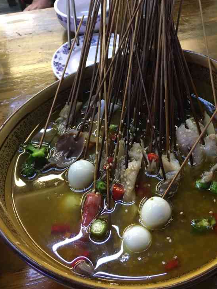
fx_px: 309
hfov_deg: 38.6
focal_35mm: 37
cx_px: 126
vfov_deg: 50.1
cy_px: 132
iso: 200
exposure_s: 1/25
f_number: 2.2
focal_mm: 4.15
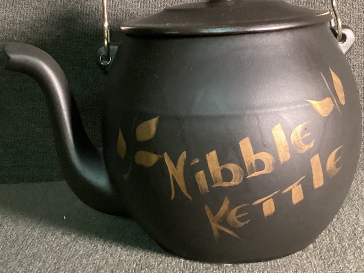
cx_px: 186
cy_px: 68
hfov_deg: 32.7
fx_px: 620
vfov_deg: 24.5
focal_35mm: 59
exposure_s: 1/30
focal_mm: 3.3
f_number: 2.4
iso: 640
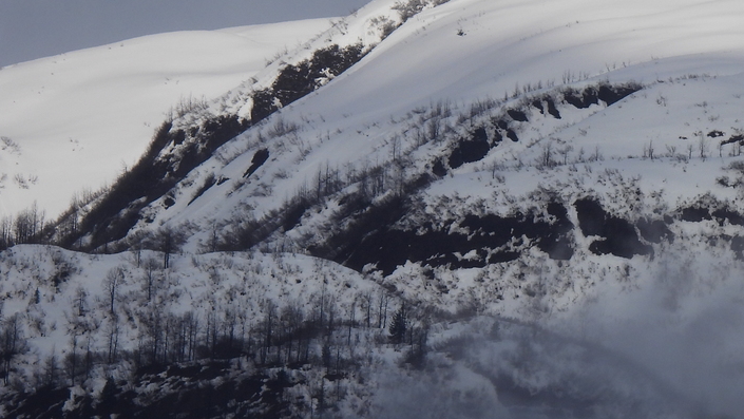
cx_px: 673
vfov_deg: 0.9
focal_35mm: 1285
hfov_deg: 1.7
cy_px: 252
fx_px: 25357
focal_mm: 116
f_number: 5.6
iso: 100
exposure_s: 1/1600
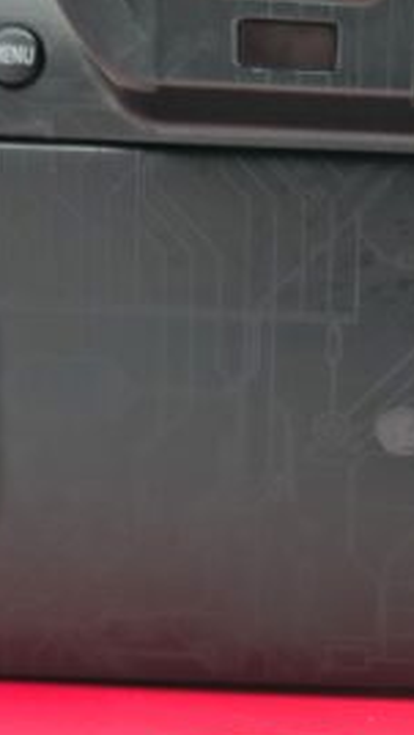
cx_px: 452
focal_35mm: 50
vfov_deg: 40.8
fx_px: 975
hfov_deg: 22.6
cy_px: 240
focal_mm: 5.56
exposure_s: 1/124
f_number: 1.8
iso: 100
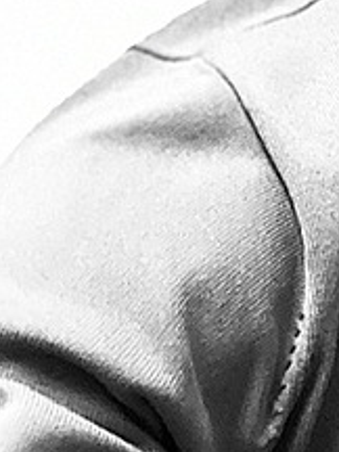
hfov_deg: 12.2
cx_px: 619
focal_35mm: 111
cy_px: -249
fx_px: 1449
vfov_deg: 16.1
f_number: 2.2
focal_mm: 2.71
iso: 640
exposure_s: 1/14
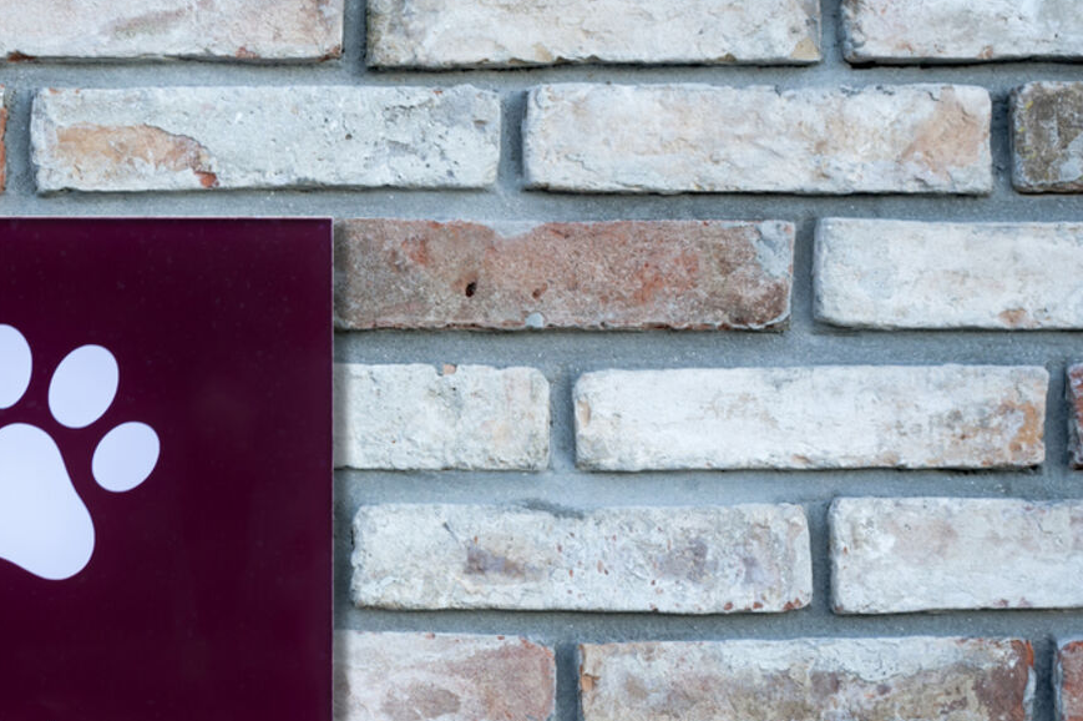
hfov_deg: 28.1
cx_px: 280
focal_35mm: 71
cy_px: 605
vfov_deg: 18.9
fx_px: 2134
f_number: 7.1
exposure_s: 1/40
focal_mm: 38
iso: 400
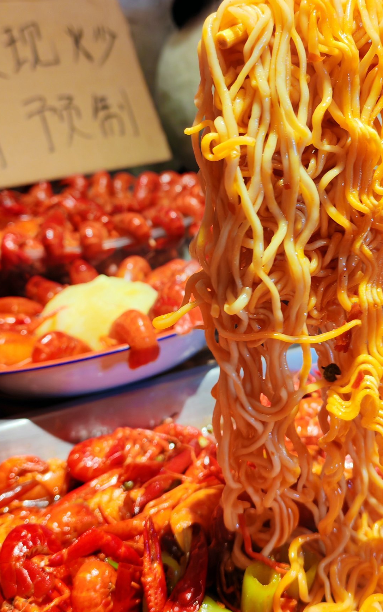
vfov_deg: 44.1
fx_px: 751
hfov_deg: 28.4
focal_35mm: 45
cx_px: 261
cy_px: 248
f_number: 1.9
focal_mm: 6.12
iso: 400
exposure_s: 1/100
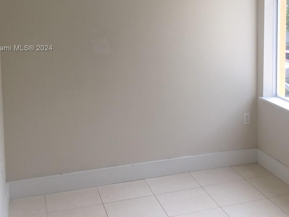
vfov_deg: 26.2
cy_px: 49
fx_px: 459
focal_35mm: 55
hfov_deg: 34.2
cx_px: 217
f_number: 2.2
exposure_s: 1/120
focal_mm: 4.15
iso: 32
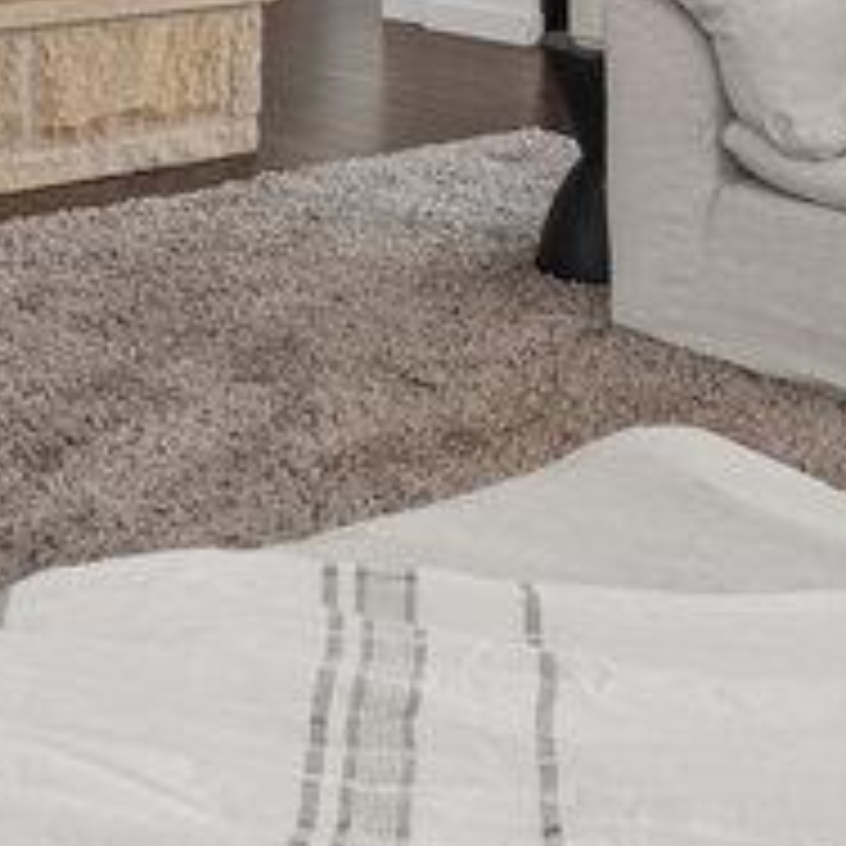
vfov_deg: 20.6
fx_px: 2097
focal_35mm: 76
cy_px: -290
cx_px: 184
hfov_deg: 22.5
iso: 400
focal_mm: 16.4
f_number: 8
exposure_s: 1/10
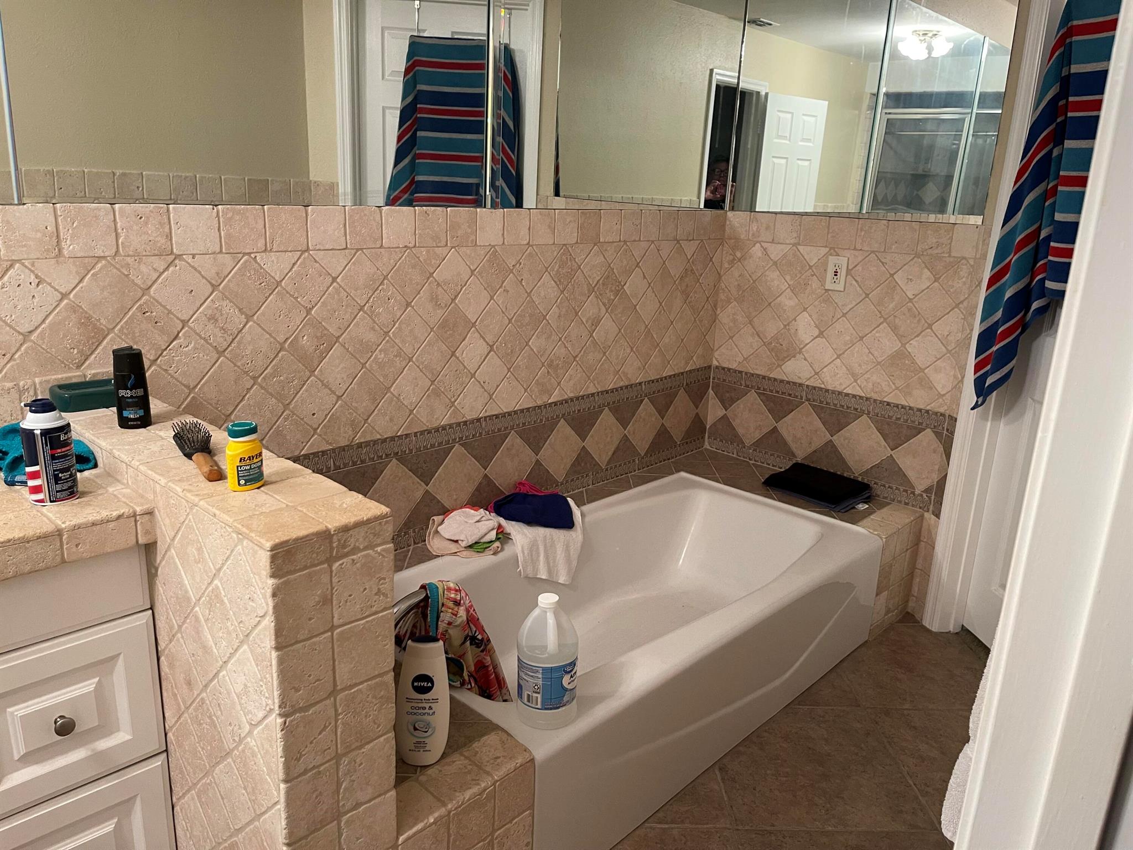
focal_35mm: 26
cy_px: 425
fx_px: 851
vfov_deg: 53.1
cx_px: 566
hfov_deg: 67.3
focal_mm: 5.1
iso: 200
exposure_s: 1/60
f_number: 1.6
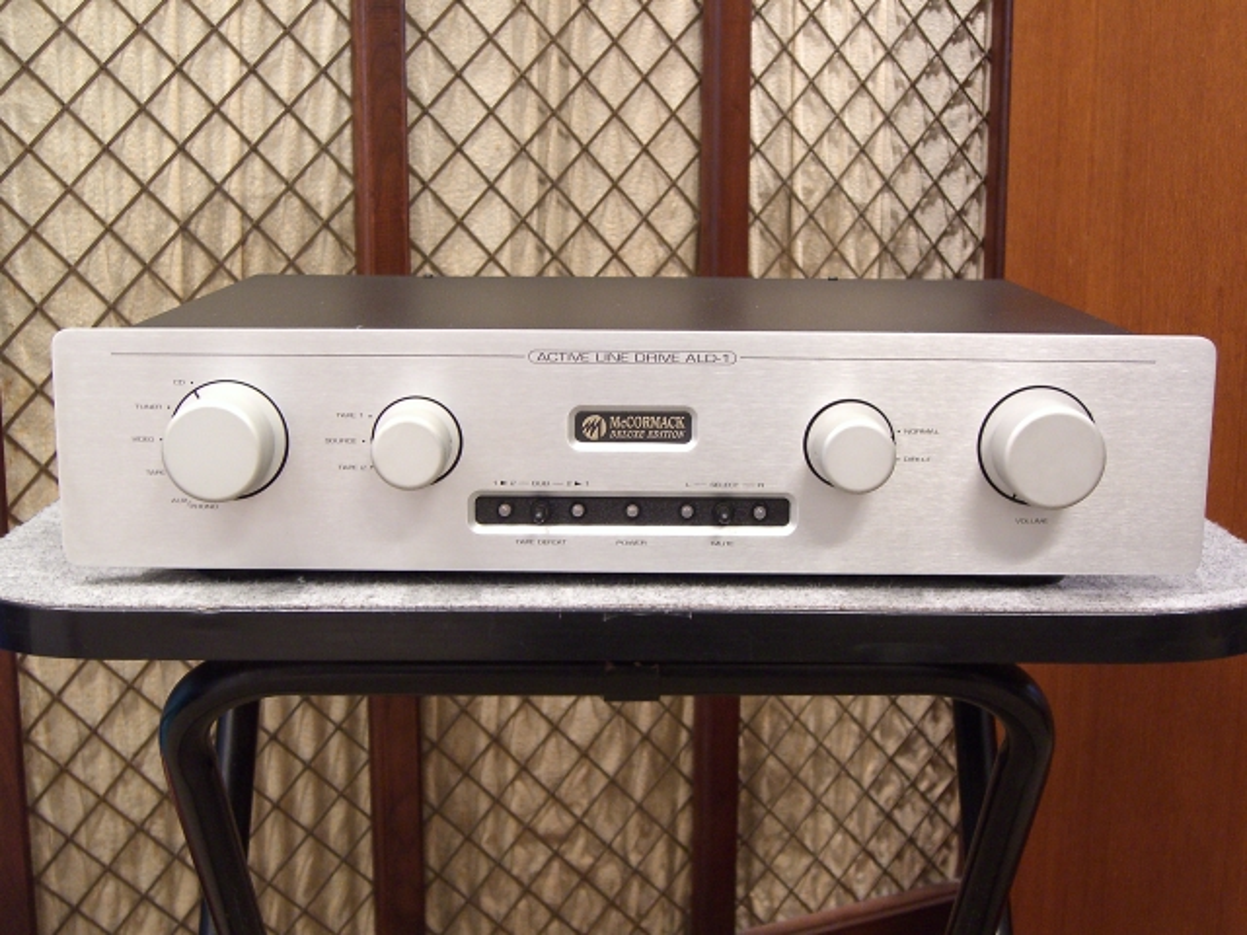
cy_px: 468
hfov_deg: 41.2
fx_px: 1657
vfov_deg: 31.5
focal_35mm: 46
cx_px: 624
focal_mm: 9.5
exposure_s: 1/10
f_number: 3.1
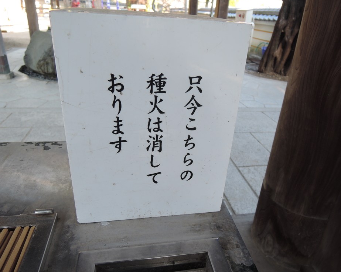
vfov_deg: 54.9
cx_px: 180
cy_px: 137
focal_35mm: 26
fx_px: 262
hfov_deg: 66.0
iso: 80
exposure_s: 1/60
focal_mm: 5.1
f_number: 2.8
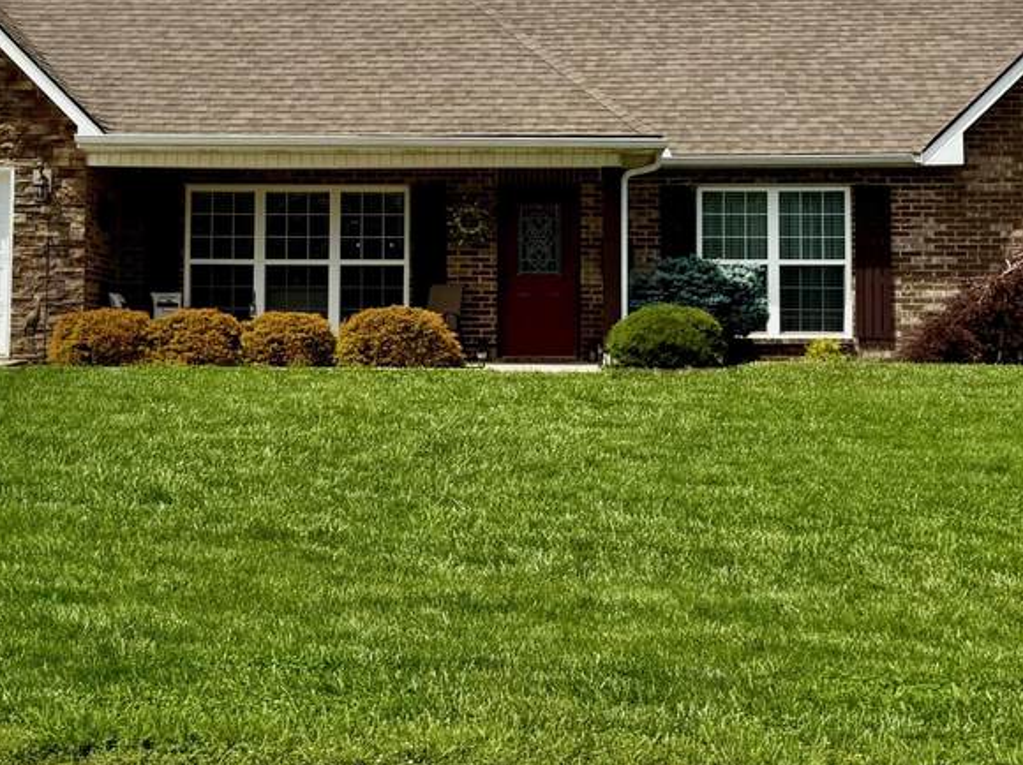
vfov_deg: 26.2
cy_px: 19
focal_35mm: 53
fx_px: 1565
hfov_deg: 36.2
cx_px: 460
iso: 80
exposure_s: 1/8130
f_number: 1.78
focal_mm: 6.76
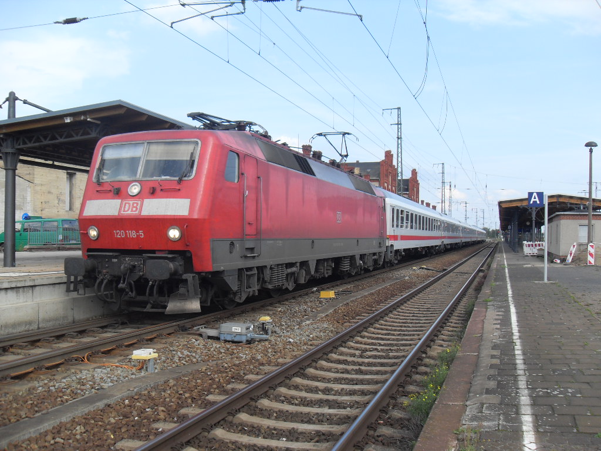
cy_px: 226
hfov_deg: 54.0
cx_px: 300
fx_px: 590
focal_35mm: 34
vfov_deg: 41.8
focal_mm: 6.3
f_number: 7
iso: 80
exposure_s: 1/125
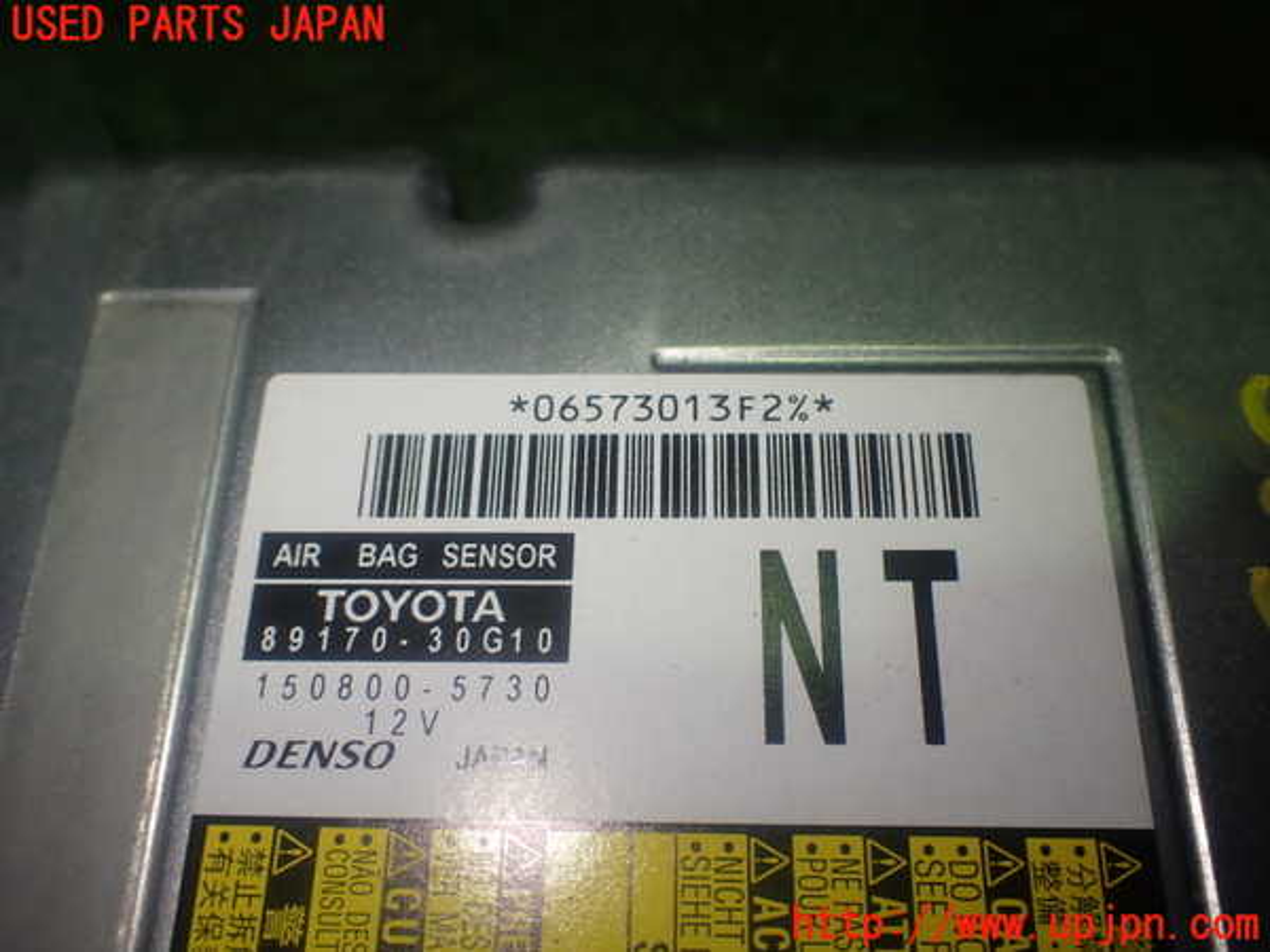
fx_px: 1174
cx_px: 635
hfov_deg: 56.8
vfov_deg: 44.2
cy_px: 476
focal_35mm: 32
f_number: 2.4
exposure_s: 1/100
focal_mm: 5.79
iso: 100
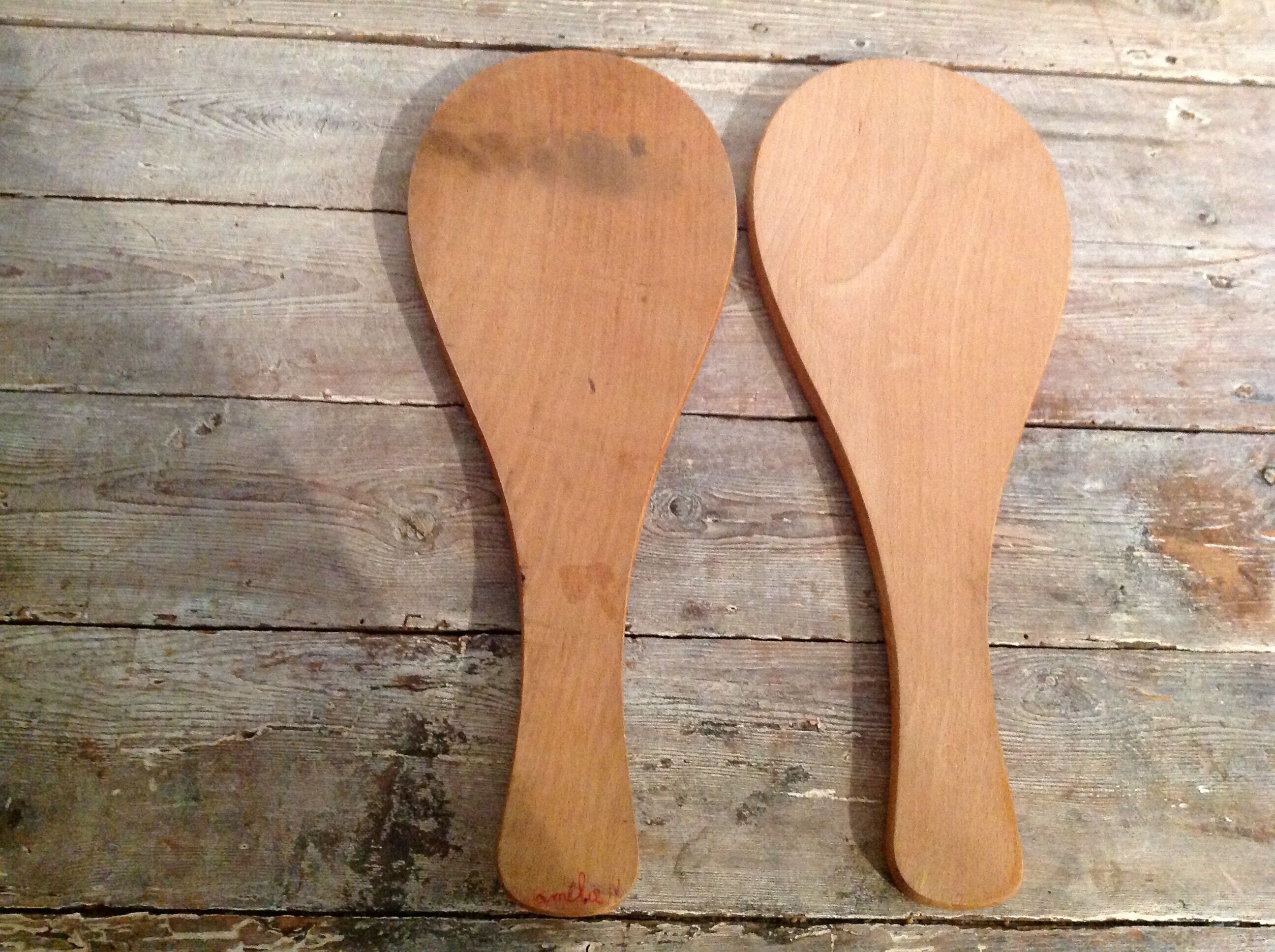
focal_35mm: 35
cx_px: 638
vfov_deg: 40.6
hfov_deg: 52.7
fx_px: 1287
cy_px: 476
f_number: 2.4
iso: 640
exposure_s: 1/17
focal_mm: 4.28
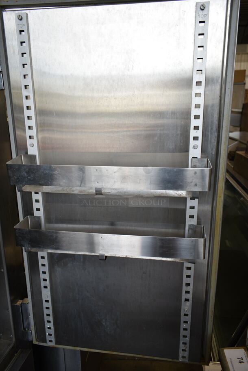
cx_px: 124
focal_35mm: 27
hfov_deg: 48.0
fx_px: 279
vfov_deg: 67.3
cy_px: 186
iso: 100
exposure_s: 1/80
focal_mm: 18
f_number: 4.5
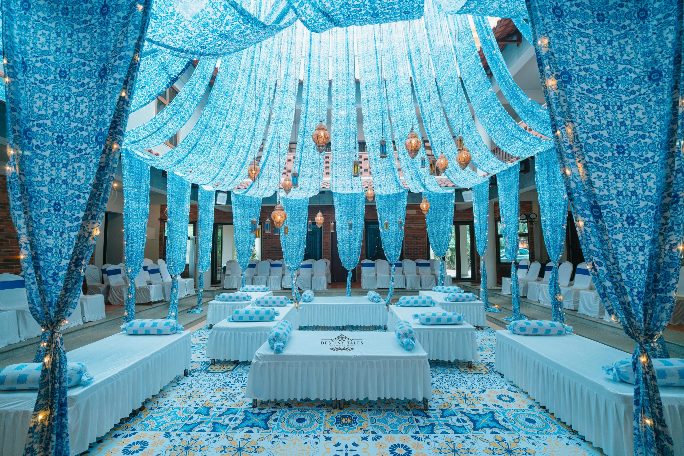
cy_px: 228
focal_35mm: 31
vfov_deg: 42.3
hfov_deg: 60.3
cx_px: 342
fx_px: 589
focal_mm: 31
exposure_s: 1/500
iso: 1250
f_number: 2.8
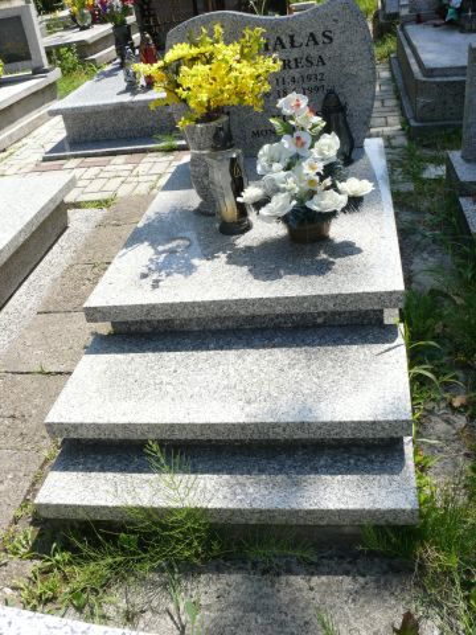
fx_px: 642
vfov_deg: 52.6
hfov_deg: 40.7
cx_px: 238
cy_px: 318
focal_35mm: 35
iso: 100
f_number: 5.6
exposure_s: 1/250
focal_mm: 7.4
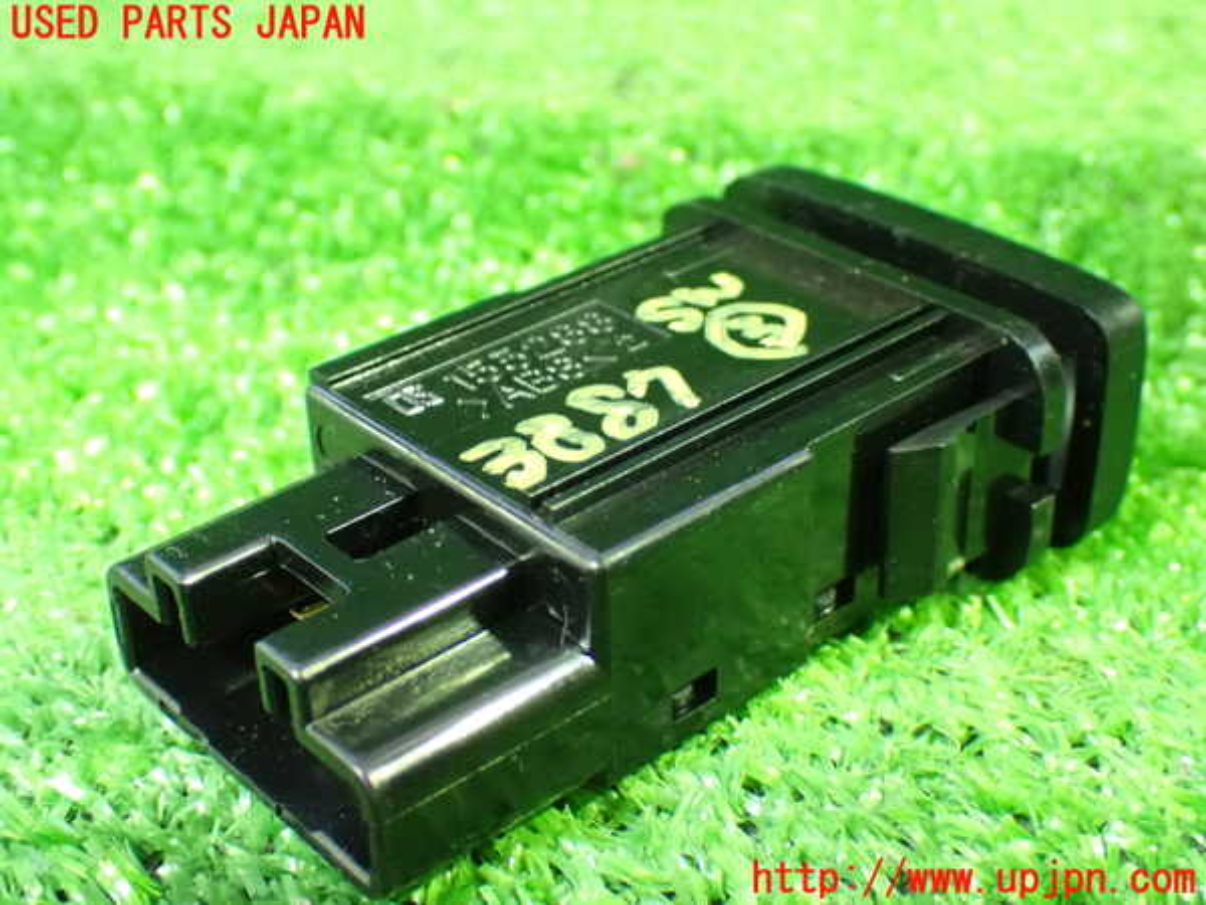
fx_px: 1742
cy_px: 452
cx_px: 603
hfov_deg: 38.2
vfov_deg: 29.1
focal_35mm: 50
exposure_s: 1/15
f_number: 3.2
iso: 1600
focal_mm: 9.01
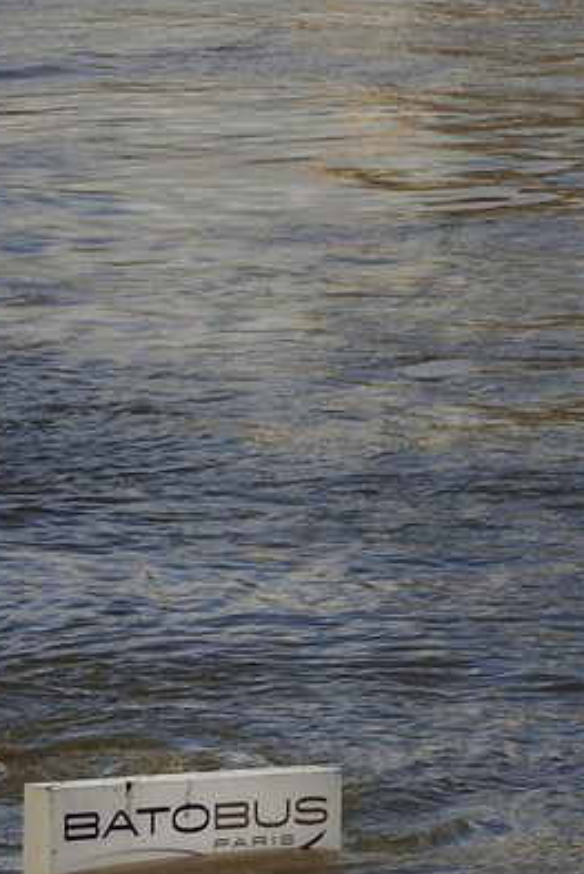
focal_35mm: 426
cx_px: 1179
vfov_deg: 4.8
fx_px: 10356
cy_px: -947
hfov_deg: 3.2
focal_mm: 70
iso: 200
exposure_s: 1/320
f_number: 11
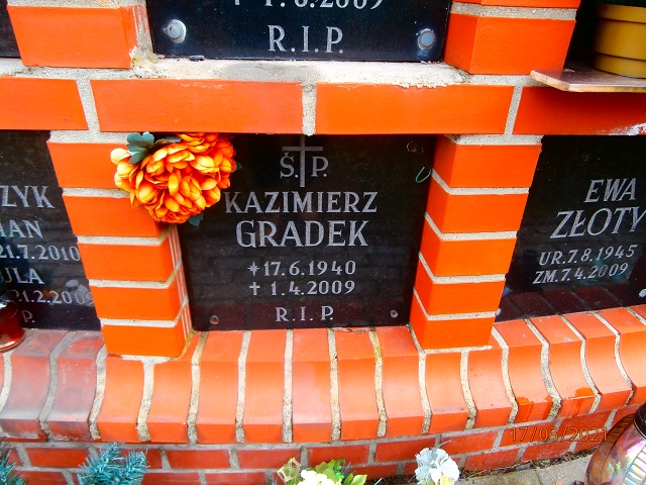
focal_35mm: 25
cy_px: 242
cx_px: 323
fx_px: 467
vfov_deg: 54.9
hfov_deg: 69.4
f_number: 3.2
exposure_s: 1/100
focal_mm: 4.43
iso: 100
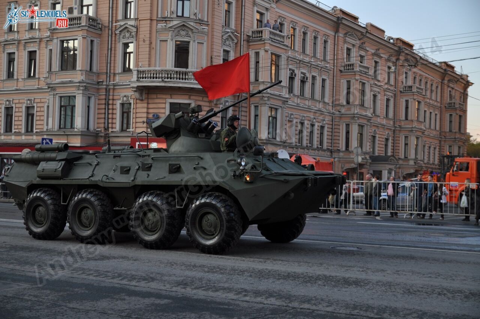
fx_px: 719
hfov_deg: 36.9
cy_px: 160
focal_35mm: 54
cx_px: 240
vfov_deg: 25.0
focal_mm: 36
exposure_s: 1/320
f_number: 2.8
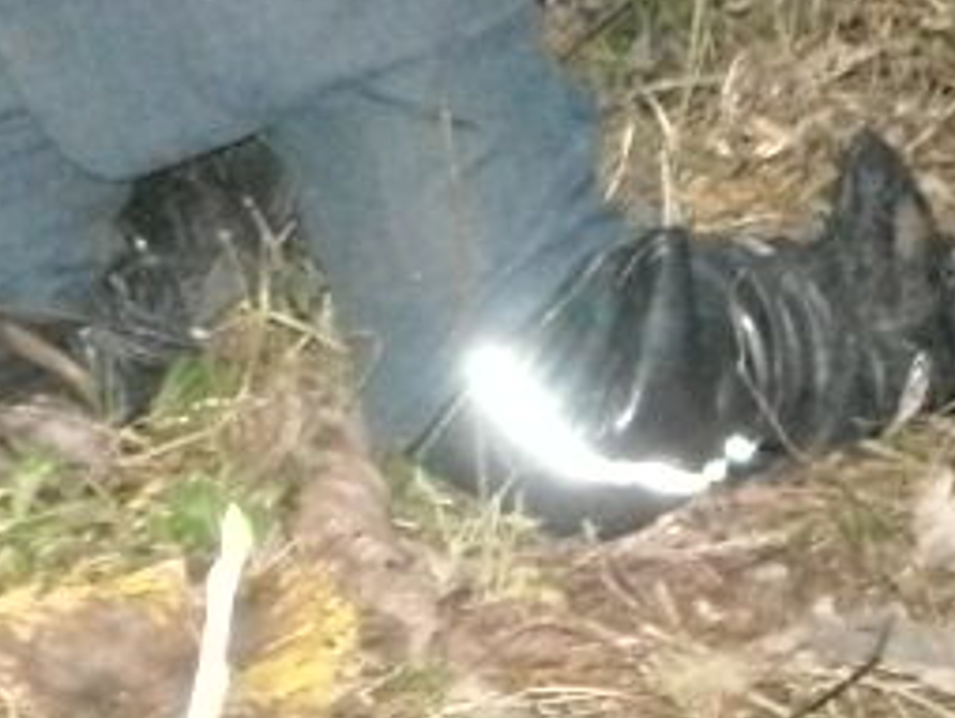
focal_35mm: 141
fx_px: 3894
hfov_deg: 13.7
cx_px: -90
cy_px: -391
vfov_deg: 10.2
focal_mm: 5.7
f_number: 2.8
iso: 951
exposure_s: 1/60
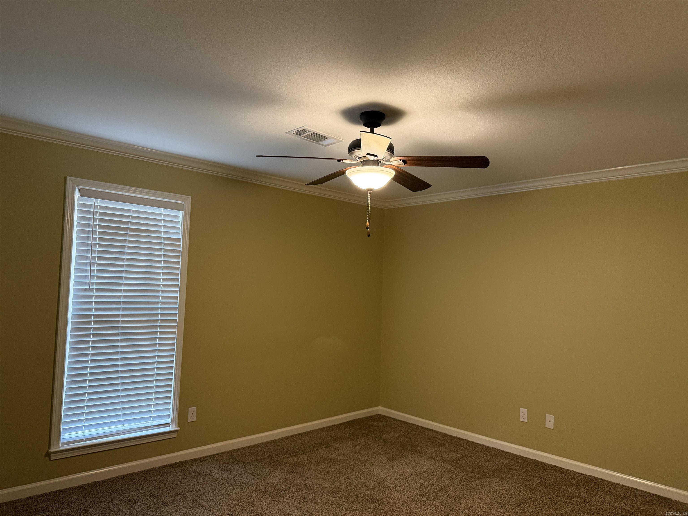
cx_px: 344
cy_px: 258
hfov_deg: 71.6
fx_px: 477
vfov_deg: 56.8
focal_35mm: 24
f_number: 1.78
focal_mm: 6.76
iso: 400
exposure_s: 1/60
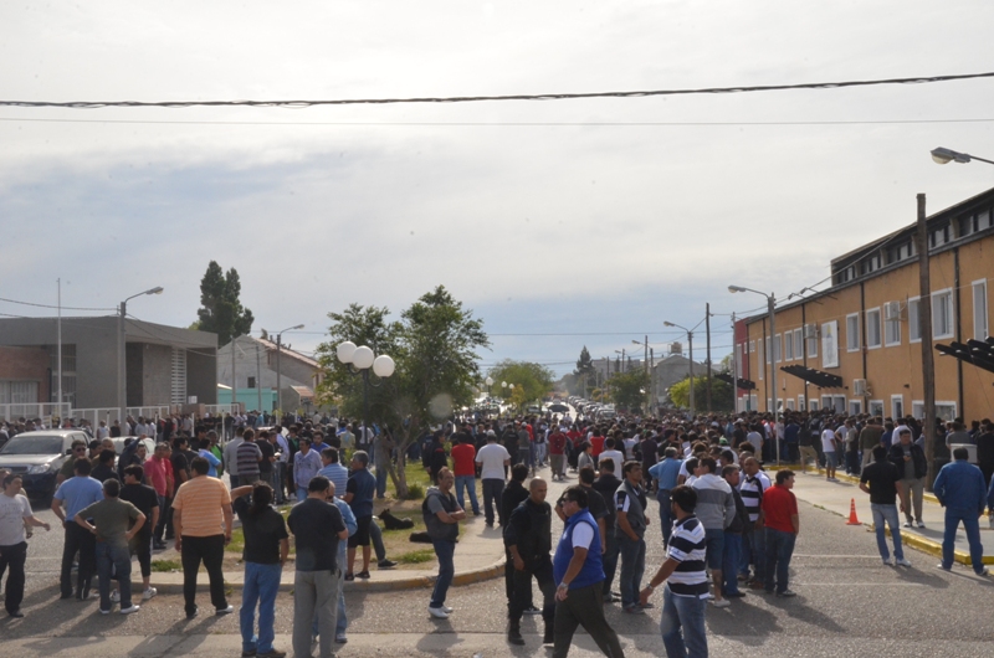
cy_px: 329
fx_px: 1240
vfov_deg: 29.7
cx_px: 497
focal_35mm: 45
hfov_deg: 43.7
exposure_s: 1/250
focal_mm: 30
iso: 1000
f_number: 29
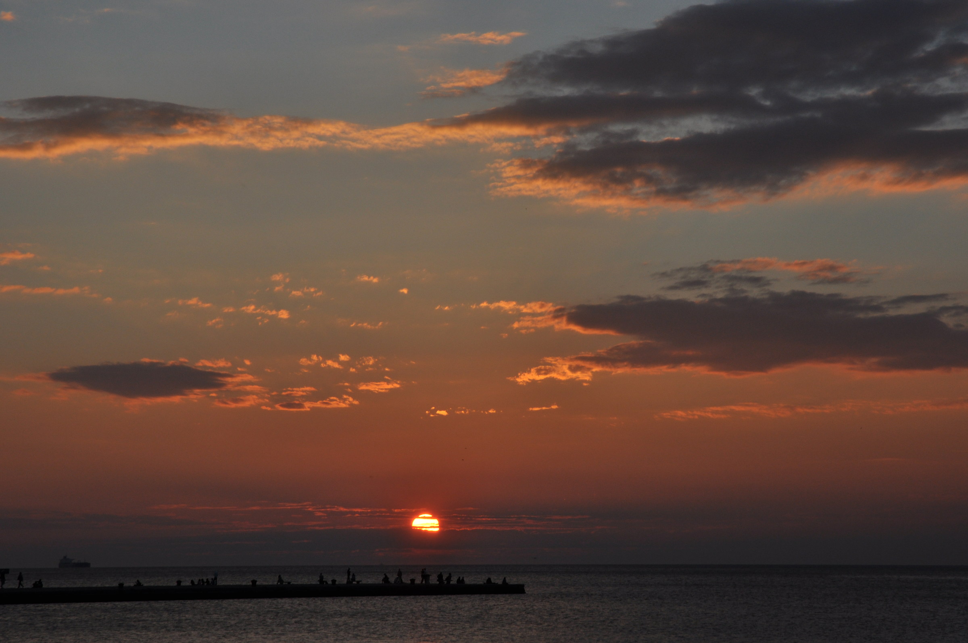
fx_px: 2820
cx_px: 484
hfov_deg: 19.5
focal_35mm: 105
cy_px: 322
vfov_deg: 13.0
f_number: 16
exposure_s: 1/250
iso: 200
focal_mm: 70
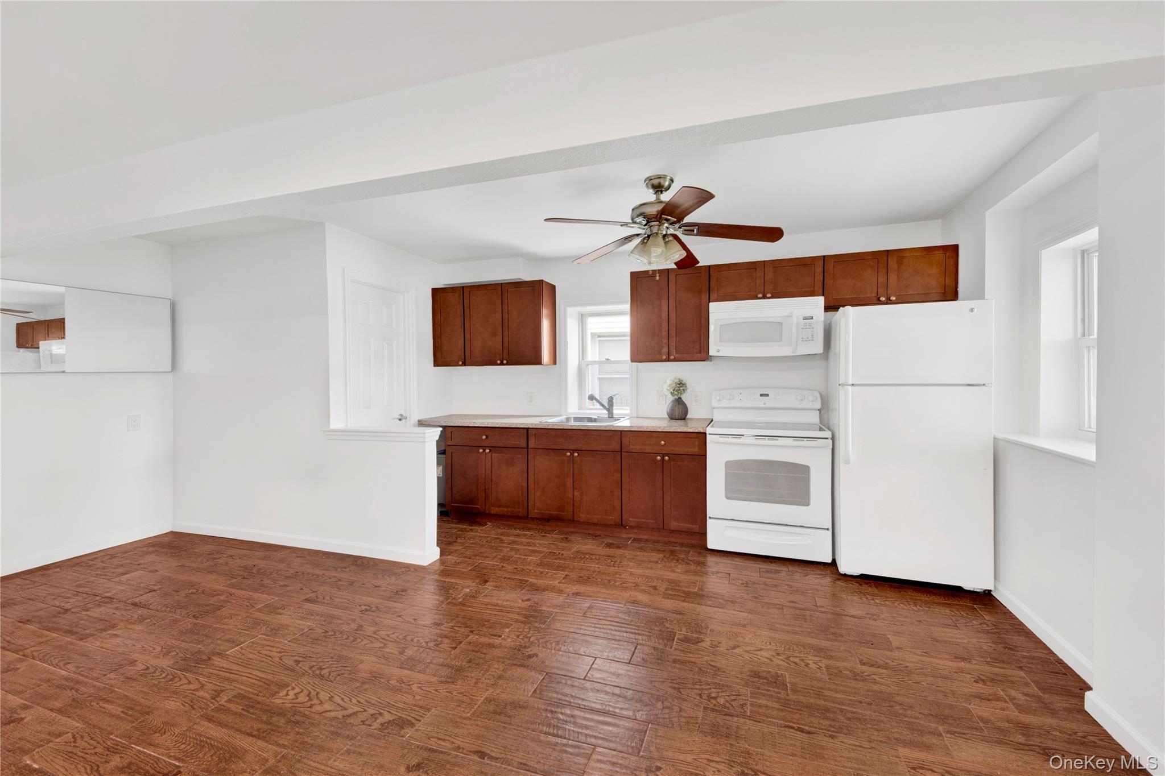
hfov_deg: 112.6
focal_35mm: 12
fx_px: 388
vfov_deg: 90.0
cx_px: 582
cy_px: 388
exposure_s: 1/2
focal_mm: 8
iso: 100
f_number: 8
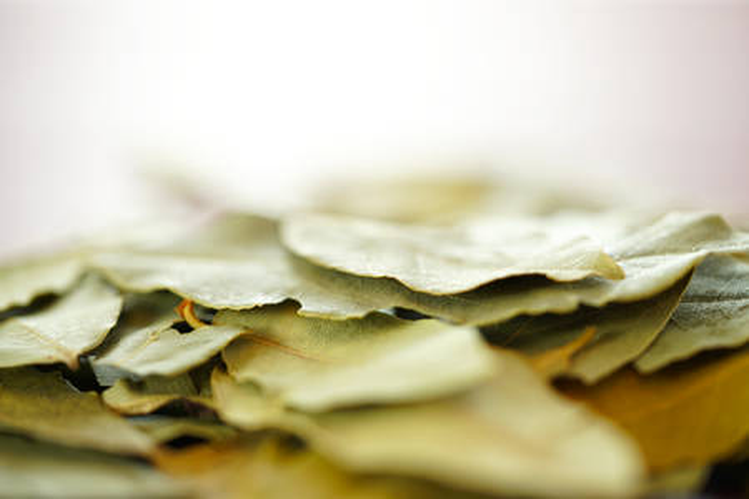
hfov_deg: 22.6
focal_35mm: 90
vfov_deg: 15.2
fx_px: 1872
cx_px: 374
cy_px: 250
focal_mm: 90
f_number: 2.8
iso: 125
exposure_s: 1/30
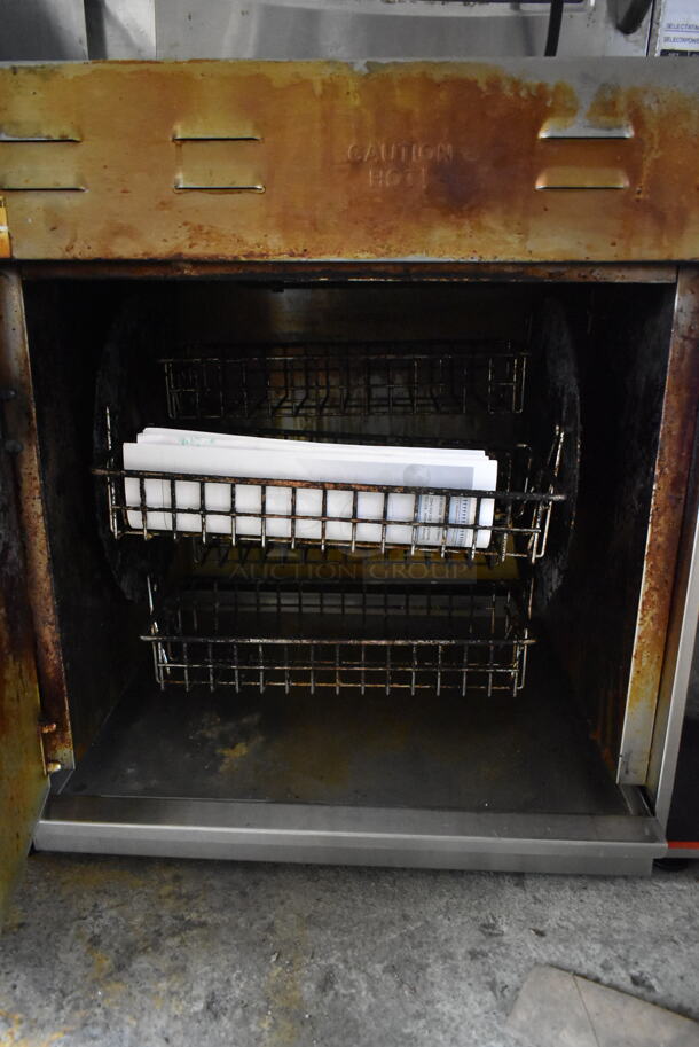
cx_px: 350
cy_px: 524
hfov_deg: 48.0
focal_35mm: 27
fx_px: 785
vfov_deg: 67.3
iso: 5600
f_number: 3.5
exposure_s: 1/30
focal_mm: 18
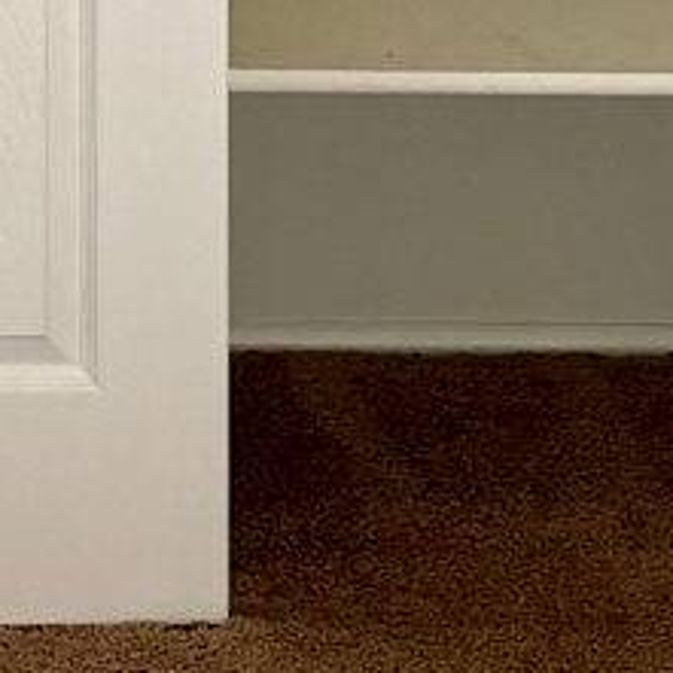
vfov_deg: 8.2
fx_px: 4333
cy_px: -880
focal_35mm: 197
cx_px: -350
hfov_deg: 8.7
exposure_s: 1/118
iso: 200
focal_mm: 6.76
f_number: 1.78
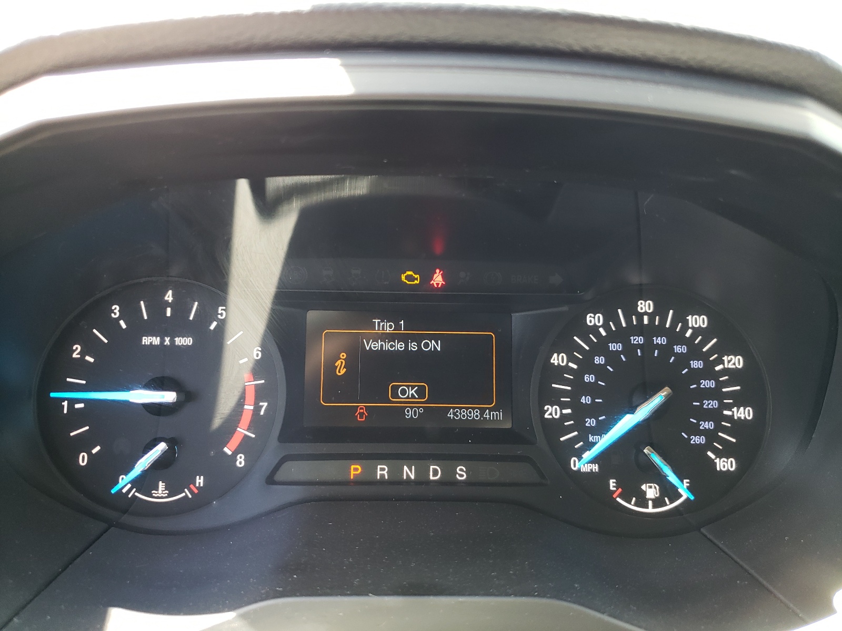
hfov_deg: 67.3
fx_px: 632
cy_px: 316
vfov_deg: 53.1
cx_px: 421
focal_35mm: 26
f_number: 1.5
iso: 73
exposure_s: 1/50
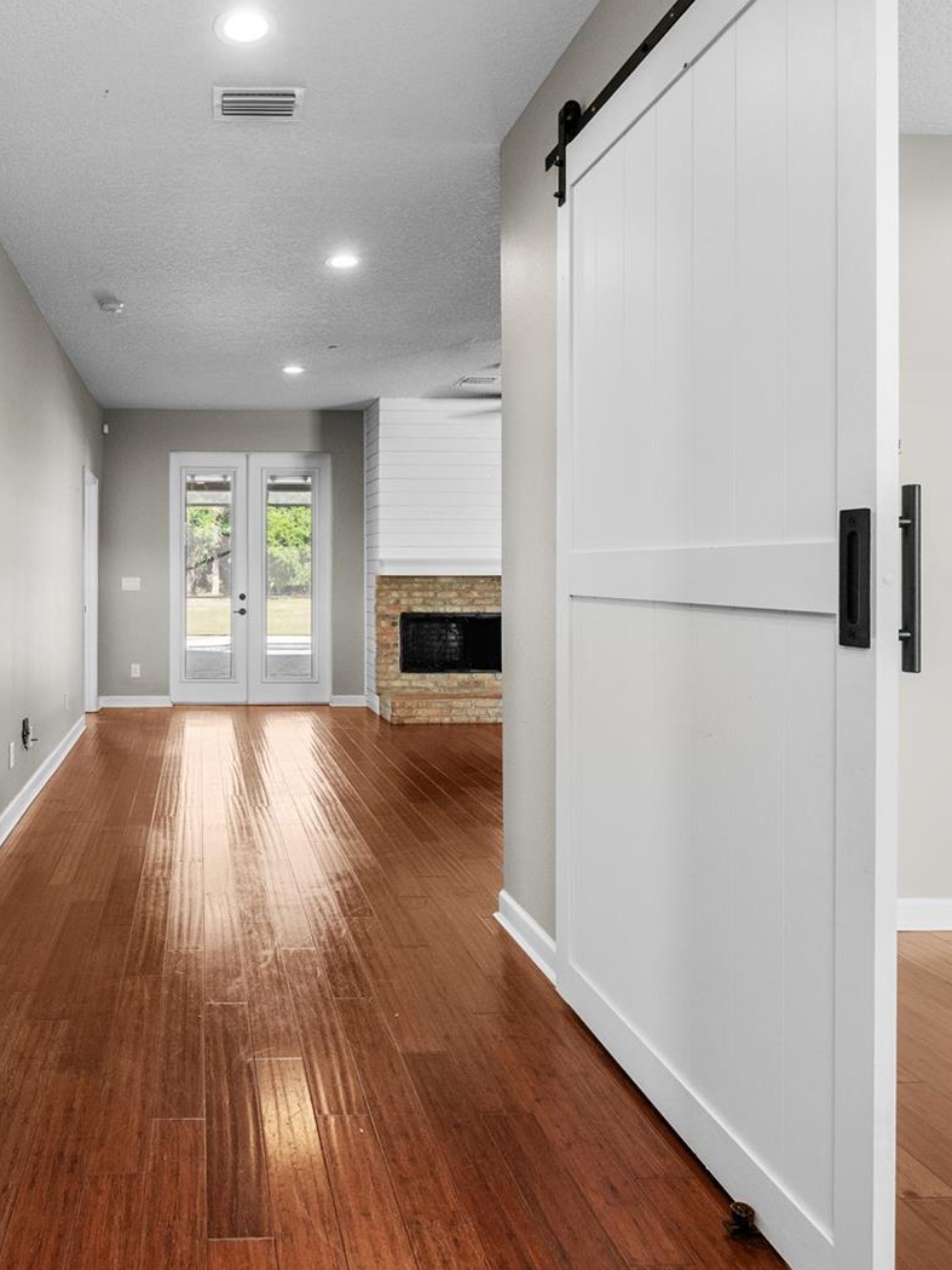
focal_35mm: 22
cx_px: 235
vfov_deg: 76.4
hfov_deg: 57.9
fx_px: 807
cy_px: 628
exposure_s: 1/6
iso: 100
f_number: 7.1
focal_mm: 10
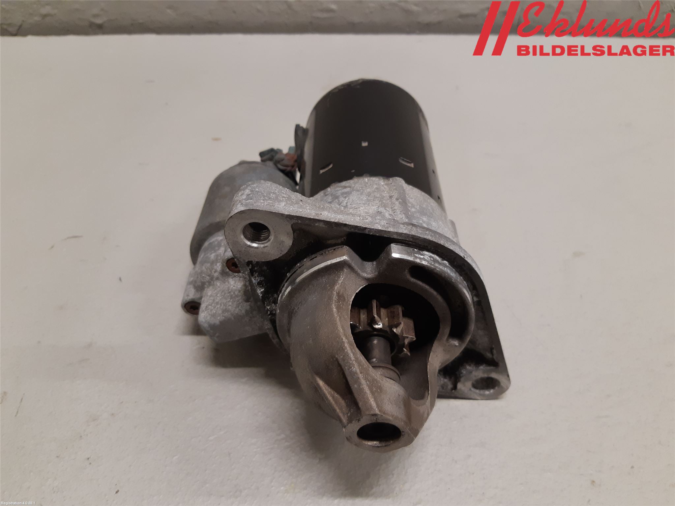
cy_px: 253
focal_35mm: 26
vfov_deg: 53.1
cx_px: 338
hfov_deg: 67.3
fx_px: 507
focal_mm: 3.93
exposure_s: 1/50
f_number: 1.7
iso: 160
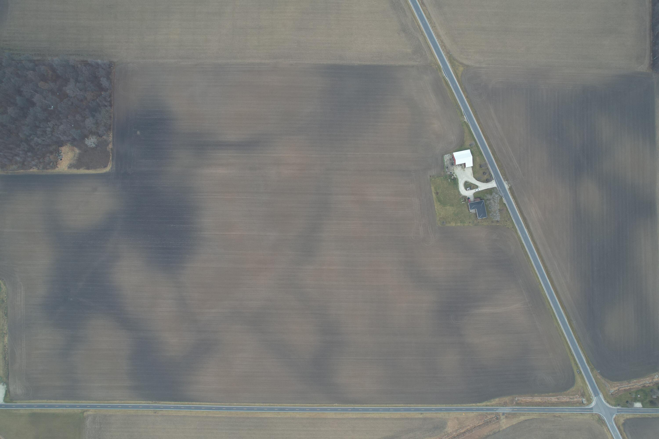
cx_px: 330
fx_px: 403
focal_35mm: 22
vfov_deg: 57.2
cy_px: 220
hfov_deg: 78.6
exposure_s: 1/20
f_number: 2.8
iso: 100
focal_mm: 8.38
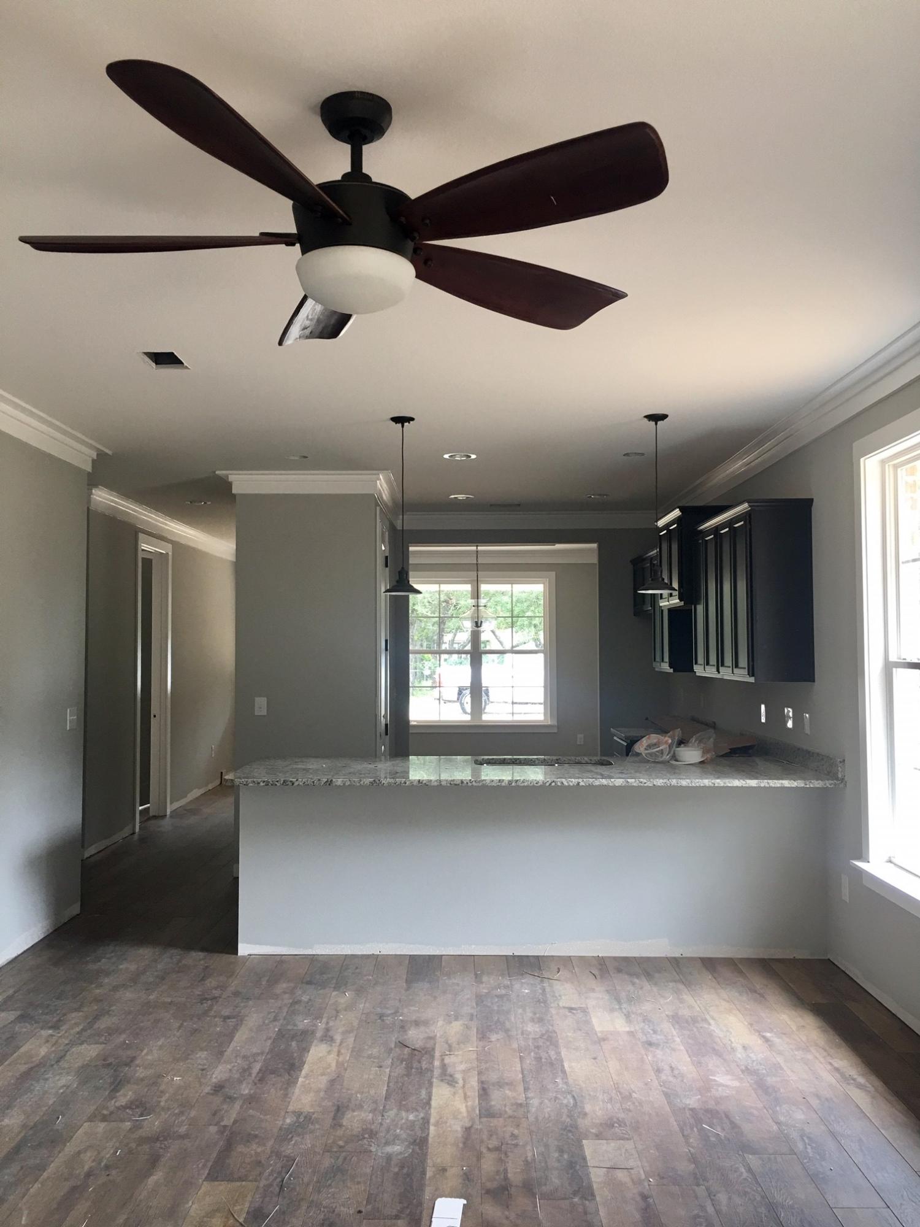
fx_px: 1028
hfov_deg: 48.2
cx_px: 460
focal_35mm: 29
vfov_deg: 61.7
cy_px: 614
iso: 25
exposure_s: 1/30
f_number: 2.2
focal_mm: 4.15
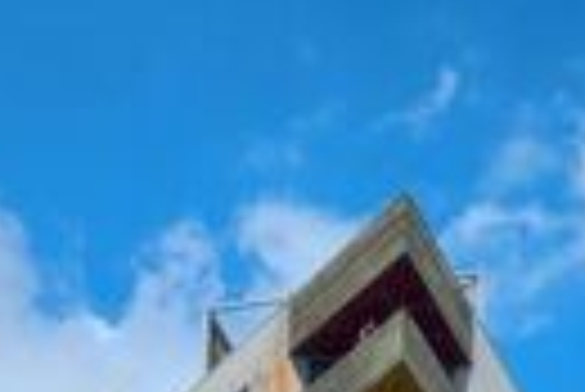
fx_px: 2099
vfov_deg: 10.0
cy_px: 750
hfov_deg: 15.9
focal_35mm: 129
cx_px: 302
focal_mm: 5.4
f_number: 1.8
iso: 20
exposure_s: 1/2192
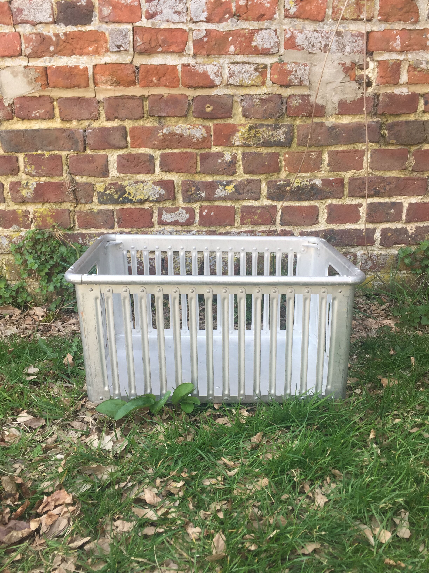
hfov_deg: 48.2
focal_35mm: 29
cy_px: 286
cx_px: 214
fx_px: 479
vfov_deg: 61.7
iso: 32
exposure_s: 1/121
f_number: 2.2
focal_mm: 4.15
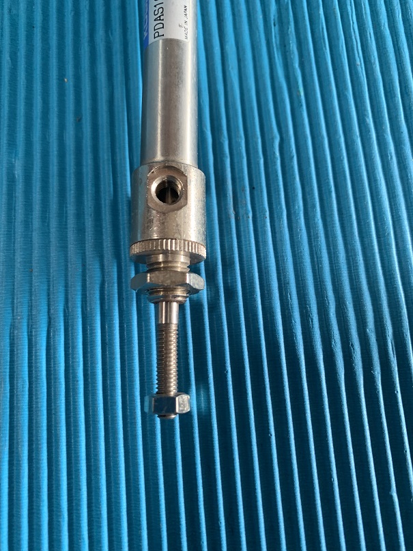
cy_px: 276
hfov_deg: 53.1
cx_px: 206
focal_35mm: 26
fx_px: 414
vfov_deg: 67.3
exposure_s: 1/60
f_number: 1.8
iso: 160
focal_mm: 4.25
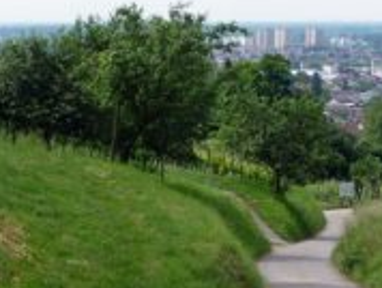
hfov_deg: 17.4
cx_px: 39
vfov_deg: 13.3
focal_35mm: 111
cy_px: 206
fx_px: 1227
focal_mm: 9.3
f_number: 4.3
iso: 100
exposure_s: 1/400
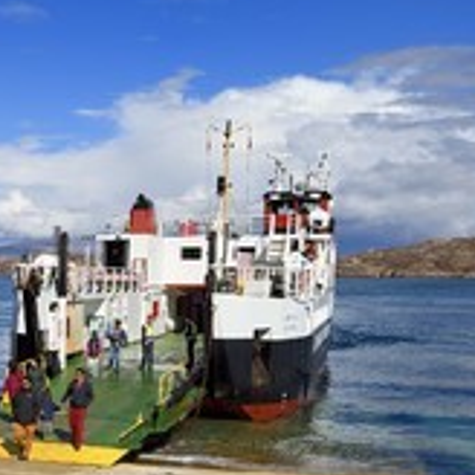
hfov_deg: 24.4
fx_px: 978
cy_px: 359
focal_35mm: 63
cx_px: -113
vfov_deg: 26.9
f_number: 16
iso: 200
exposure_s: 1/320
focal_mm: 29
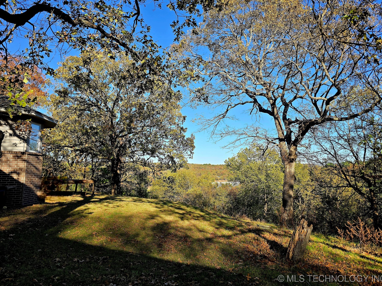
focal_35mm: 25
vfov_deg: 54.8
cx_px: 203
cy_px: 132
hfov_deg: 69.3
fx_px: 276
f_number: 1.7
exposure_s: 1/455
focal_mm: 6.3
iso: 12
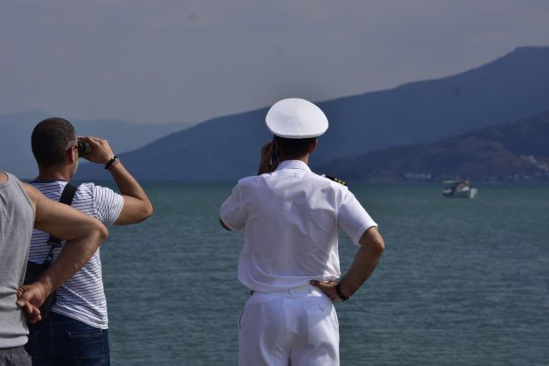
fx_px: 2288
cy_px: 183
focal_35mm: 150
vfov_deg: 9.2
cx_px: 274
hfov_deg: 13.7
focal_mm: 100
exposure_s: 1/640
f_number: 6.3
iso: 100
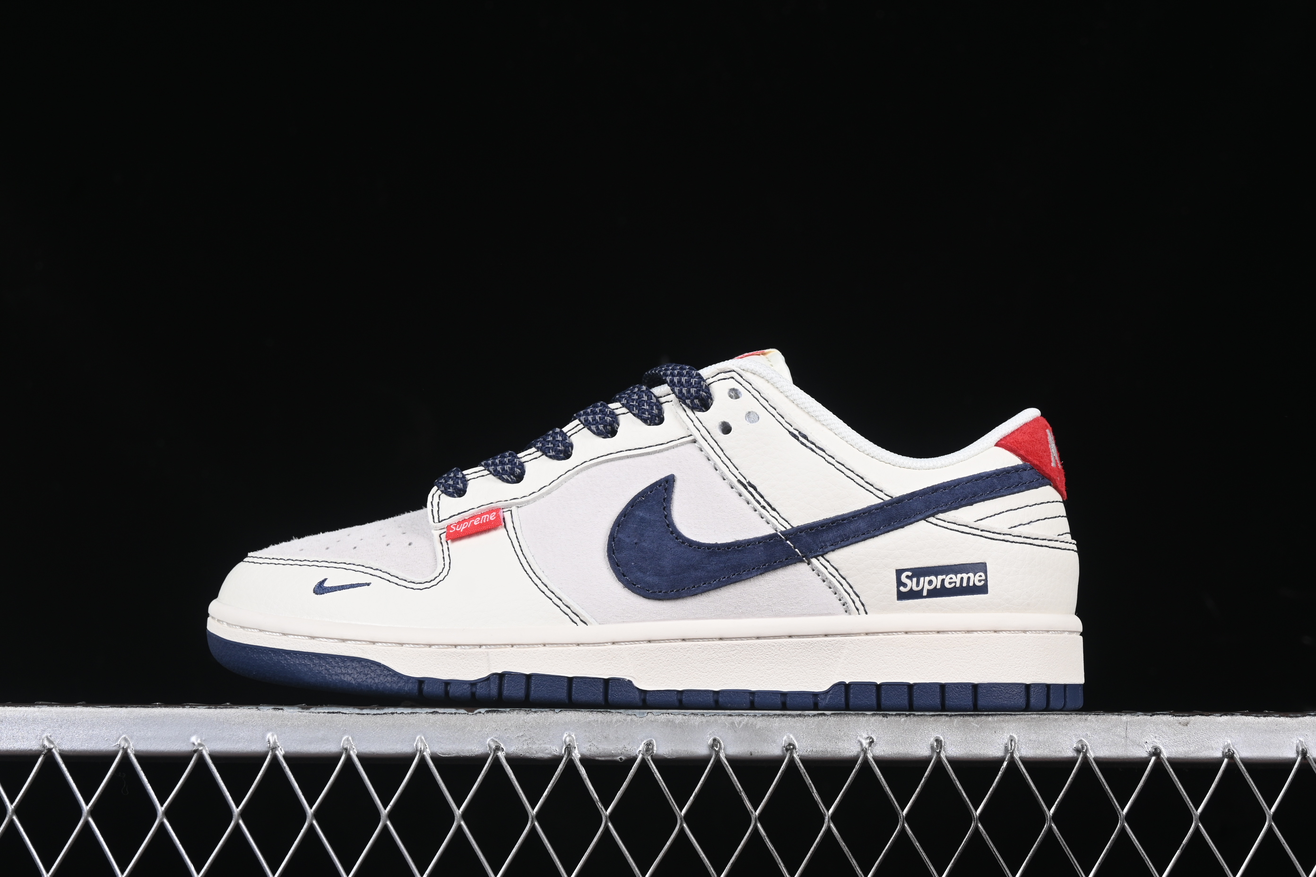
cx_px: 658
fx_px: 2741
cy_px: 438
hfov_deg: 27.0
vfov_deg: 18.2
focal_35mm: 75
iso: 160
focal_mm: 50
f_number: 8
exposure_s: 1/80
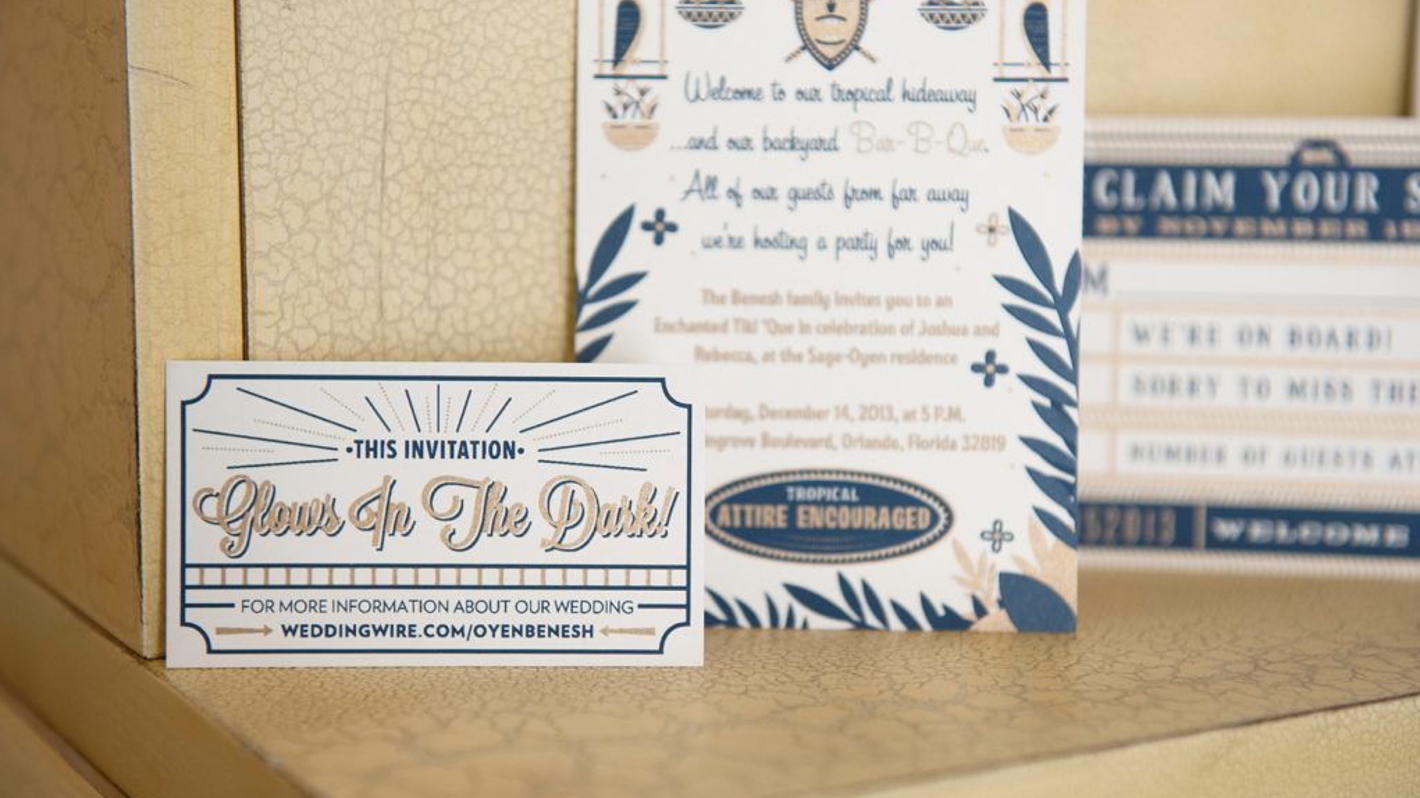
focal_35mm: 63
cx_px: 711
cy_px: 377
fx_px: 2372
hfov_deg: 33.3
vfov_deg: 19.1
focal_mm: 60
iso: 1250
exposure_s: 1/100
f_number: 3.5
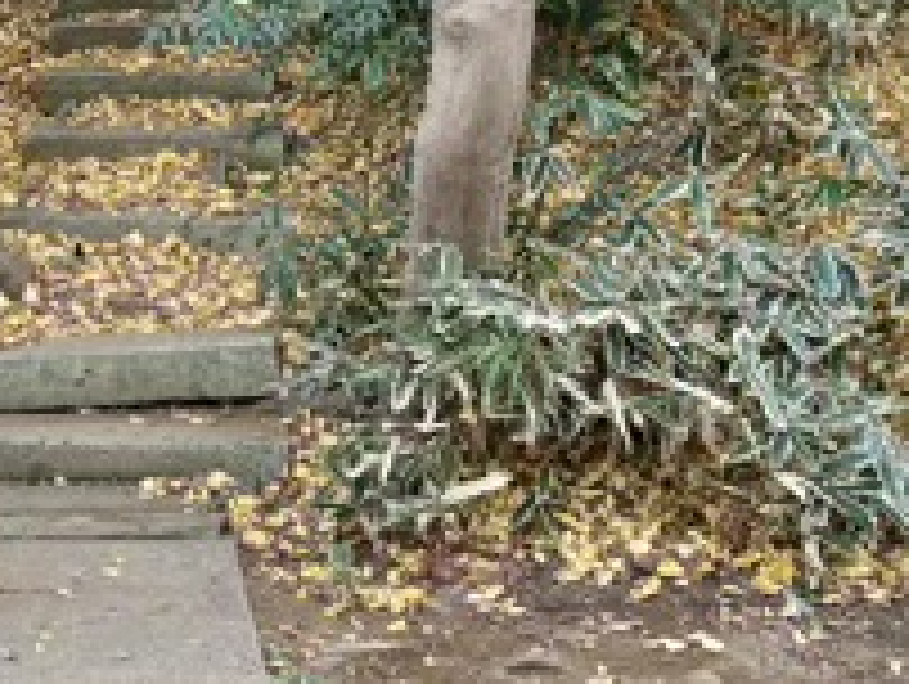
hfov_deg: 21.3
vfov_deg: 16.0
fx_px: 2366
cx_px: 108
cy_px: -70
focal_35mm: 90
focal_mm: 5.96
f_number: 1.6
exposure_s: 1/81
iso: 125
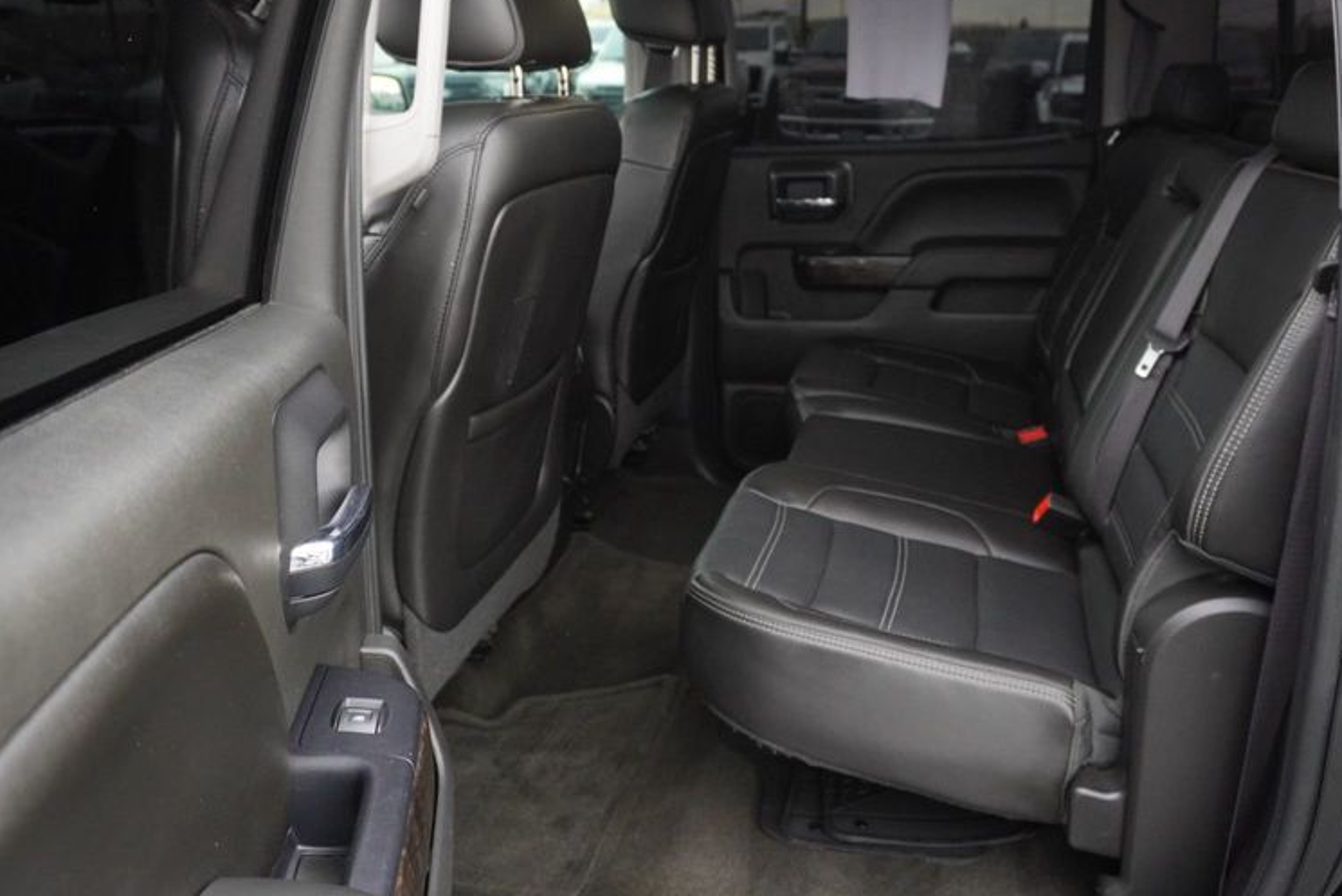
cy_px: 402
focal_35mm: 33
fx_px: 1230
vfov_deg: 39.9
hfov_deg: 57.2
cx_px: 719
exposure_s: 1/320
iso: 1600
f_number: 4
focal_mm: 16
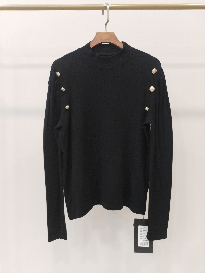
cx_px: 102
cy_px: 136
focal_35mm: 29
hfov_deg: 48.2
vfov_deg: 61.7
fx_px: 229
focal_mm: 4.75
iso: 336
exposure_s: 1/33.3
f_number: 1.8
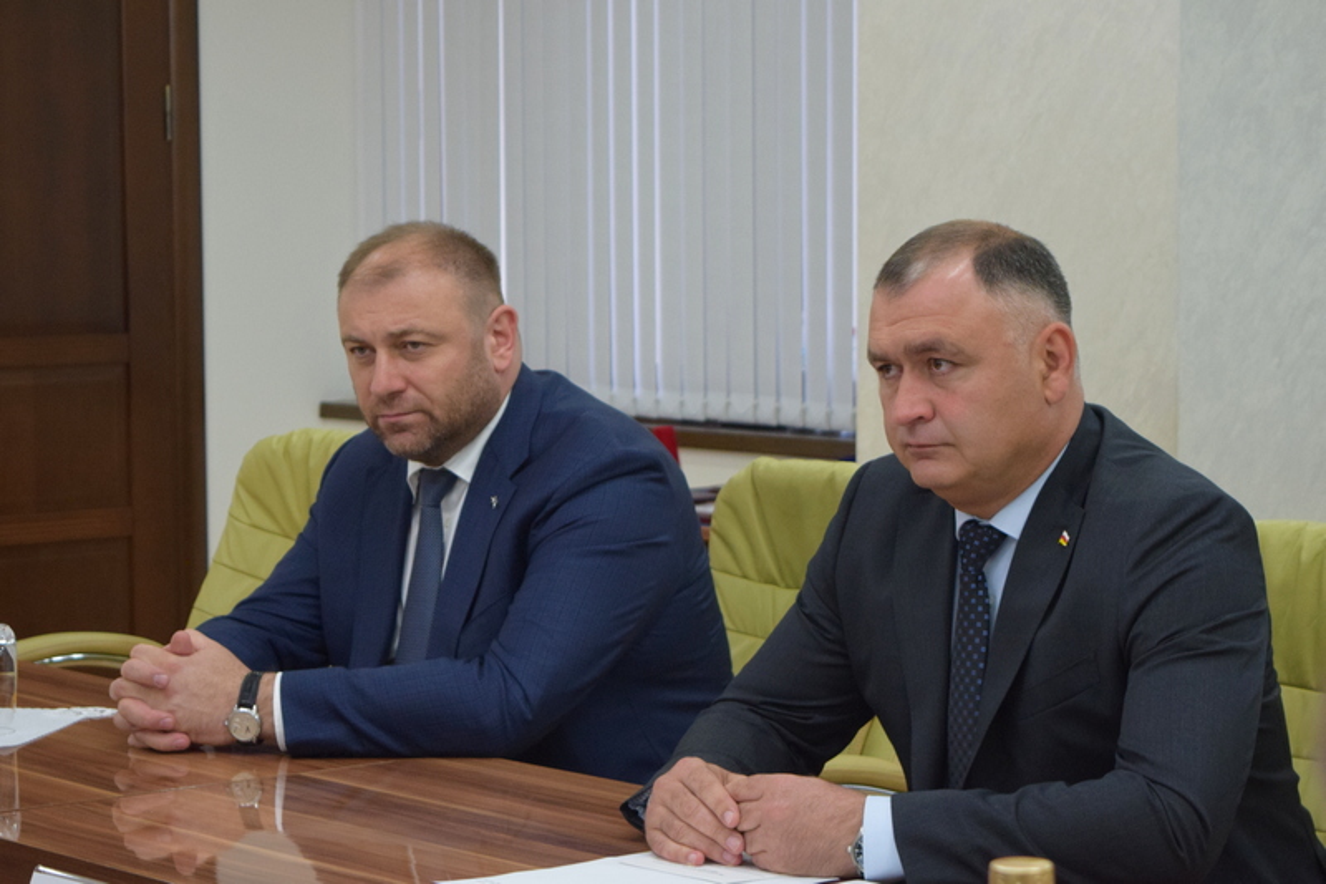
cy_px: 442
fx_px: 3038
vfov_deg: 16.5
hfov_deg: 24.6
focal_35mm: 82
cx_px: 663
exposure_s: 1/60
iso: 1400
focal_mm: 55
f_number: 5.6
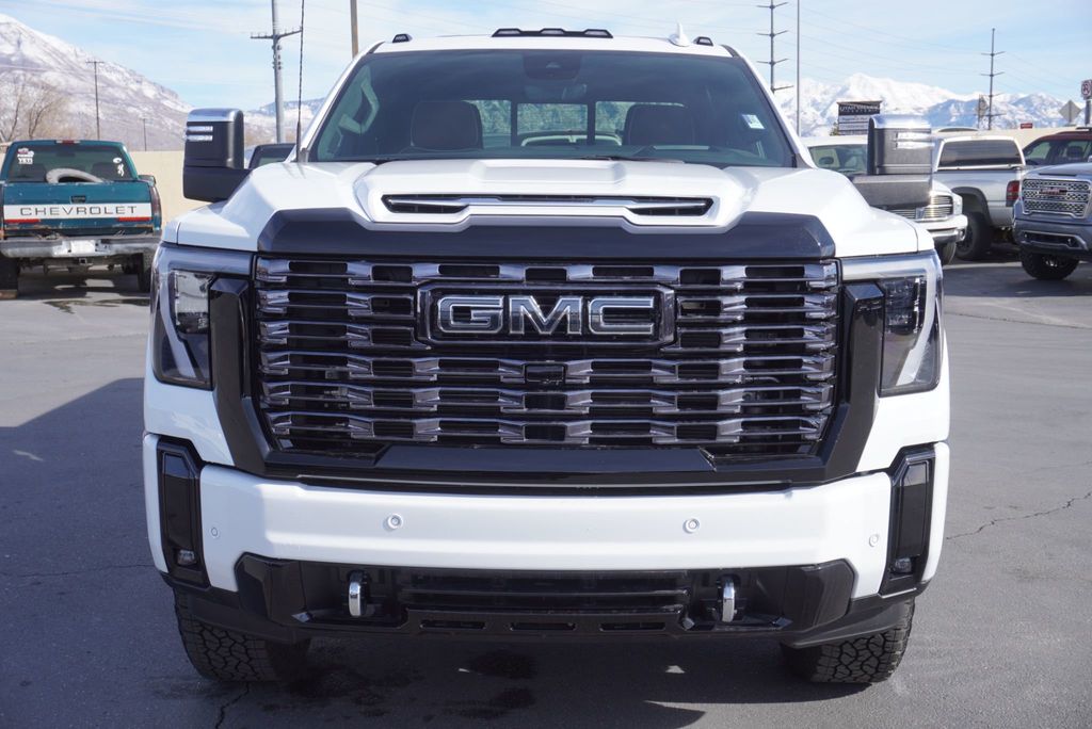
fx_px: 1275
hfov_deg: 46.4
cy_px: 364
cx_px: 546
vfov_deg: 31.9
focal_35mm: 42
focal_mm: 28
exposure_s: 1/200
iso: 100
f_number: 8
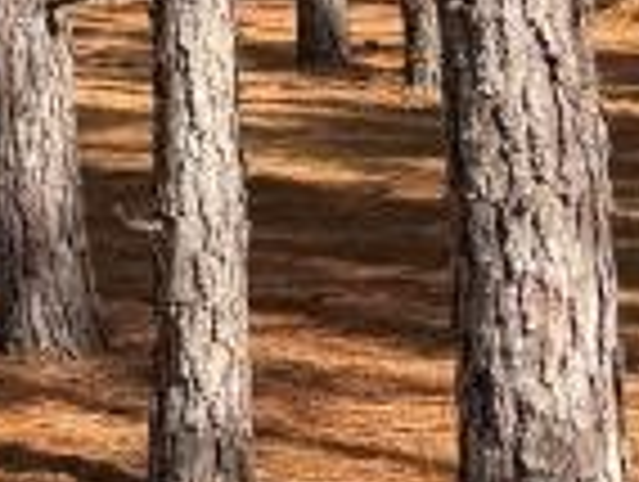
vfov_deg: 7.9
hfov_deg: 10.2
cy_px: -752
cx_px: -788
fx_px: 3199
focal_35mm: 173
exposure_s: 1/1076
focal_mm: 6.76
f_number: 1.78
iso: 80
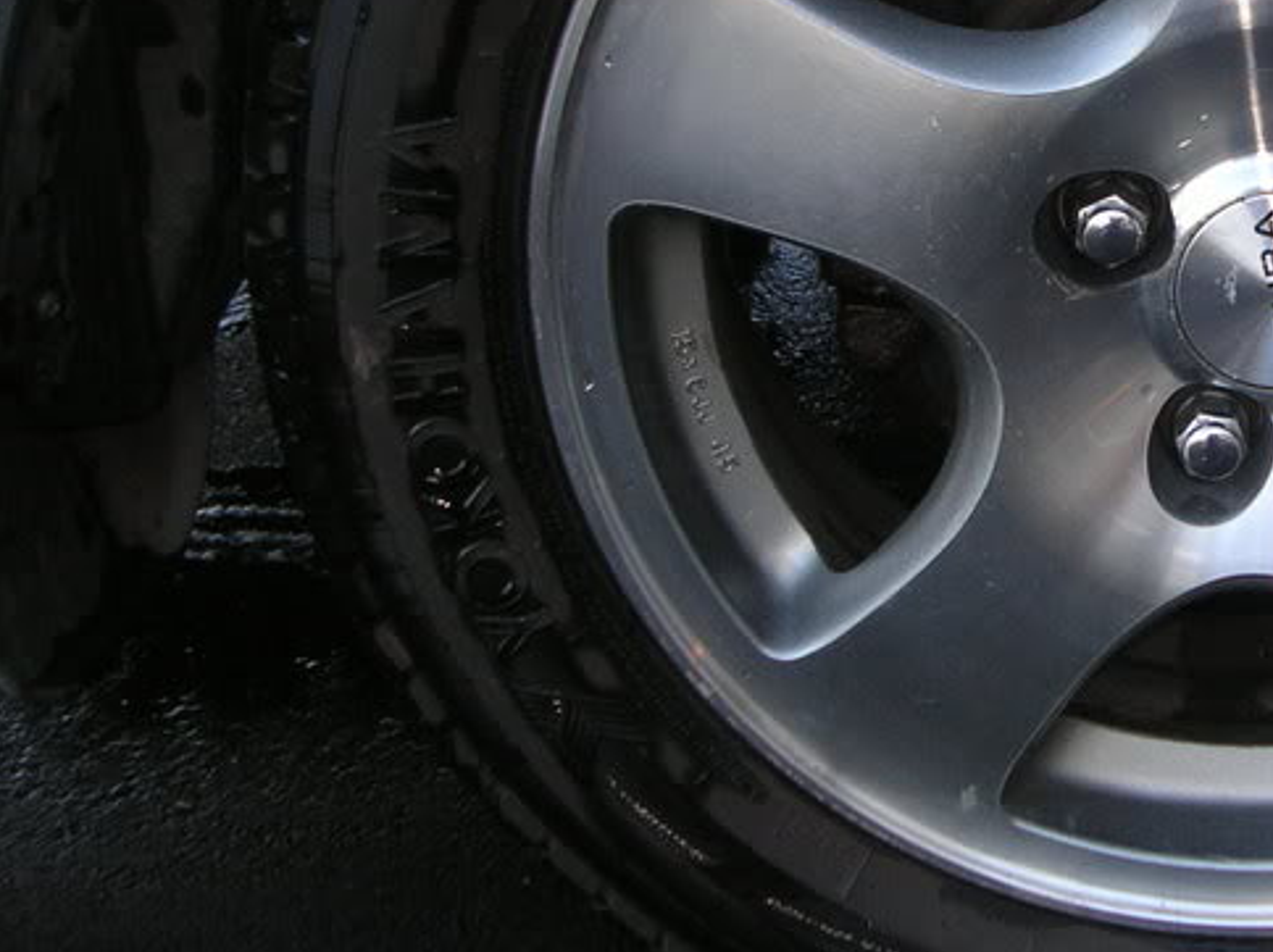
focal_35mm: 74
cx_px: 1215
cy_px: 297
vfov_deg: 19.8
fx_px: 2719
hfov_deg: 25.3
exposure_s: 1/30
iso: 50
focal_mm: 5.8
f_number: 2.8
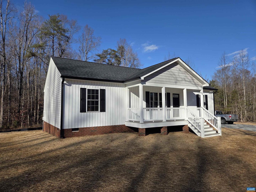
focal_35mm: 23
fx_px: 170
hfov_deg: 73.9
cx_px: 128
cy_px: 96
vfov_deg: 58.9
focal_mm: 5.4
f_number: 1.8
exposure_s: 1/5862
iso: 80
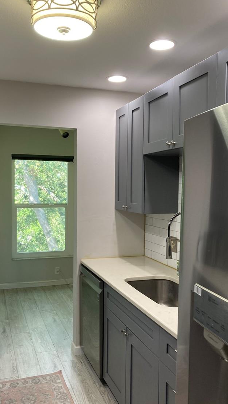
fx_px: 355
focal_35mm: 33
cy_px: 208
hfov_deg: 35.6
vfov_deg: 59.5
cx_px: 106
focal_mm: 3.99
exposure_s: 1/60
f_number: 1.8
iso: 64
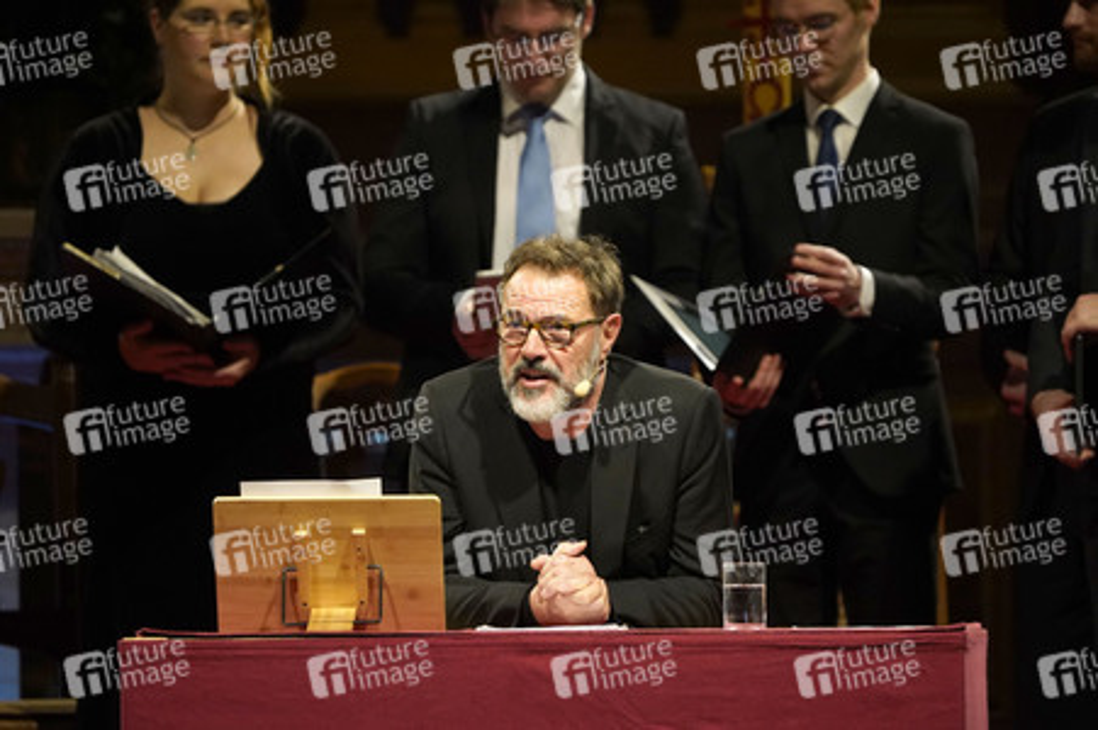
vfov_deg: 2.3
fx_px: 18286
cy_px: 365
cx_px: 549
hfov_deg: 3.4
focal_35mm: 600
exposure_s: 1/125
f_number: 6.3
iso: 5000
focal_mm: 600
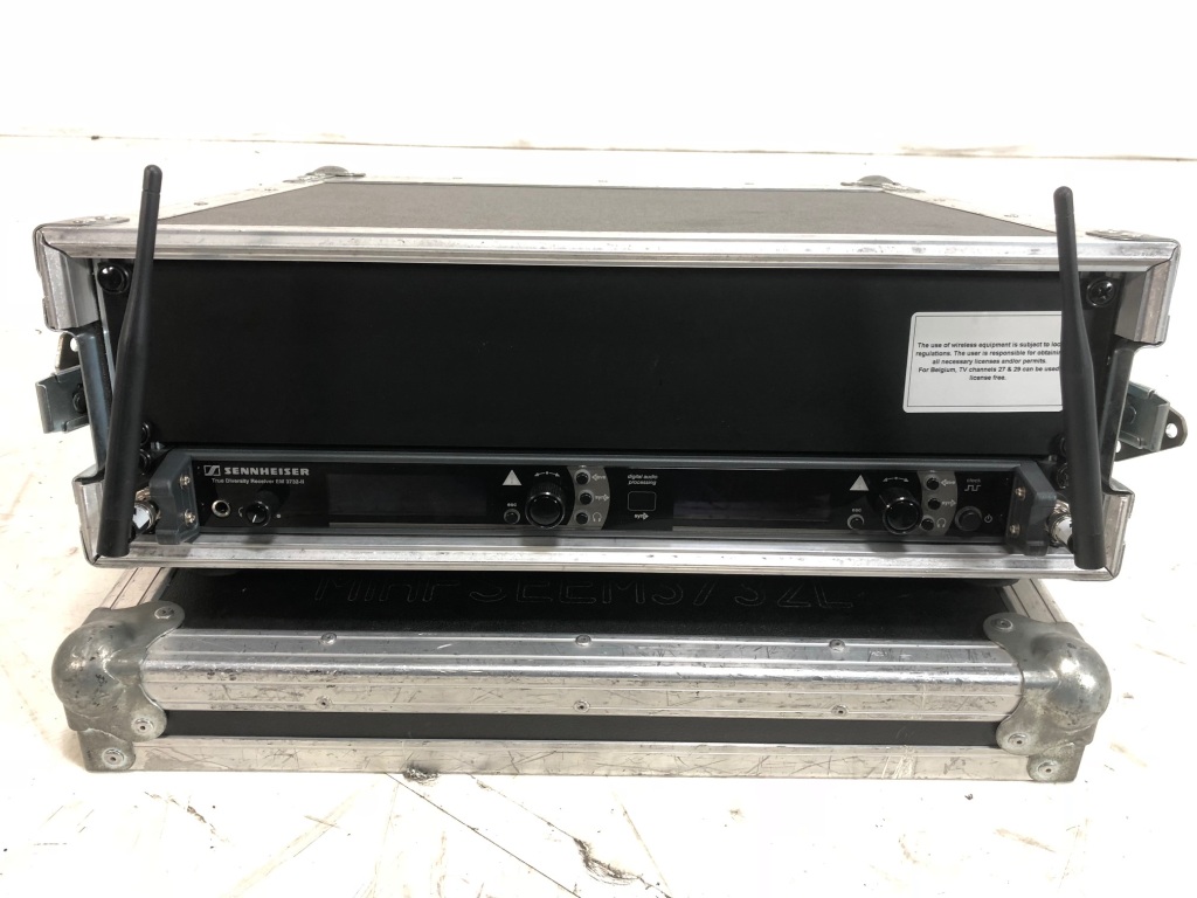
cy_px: 449
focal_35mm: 28
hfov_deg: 63.4
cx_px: 598
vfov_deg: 49.7
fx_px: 968
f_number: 1.8
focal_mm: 3.99
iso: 40
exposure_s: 1/24
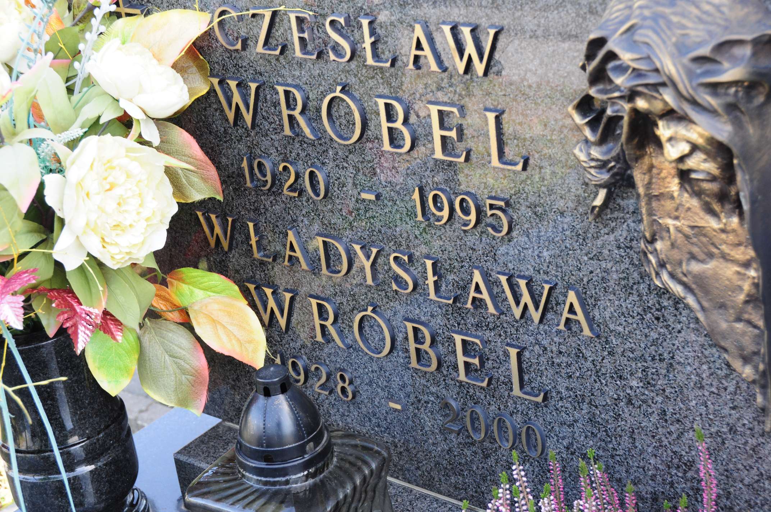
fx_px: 1348
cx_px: 386
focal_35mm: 63
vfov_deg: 21.5
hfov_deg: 31.9
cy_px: 256
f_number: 7.1
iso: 320
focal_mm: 42
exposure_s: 1/80
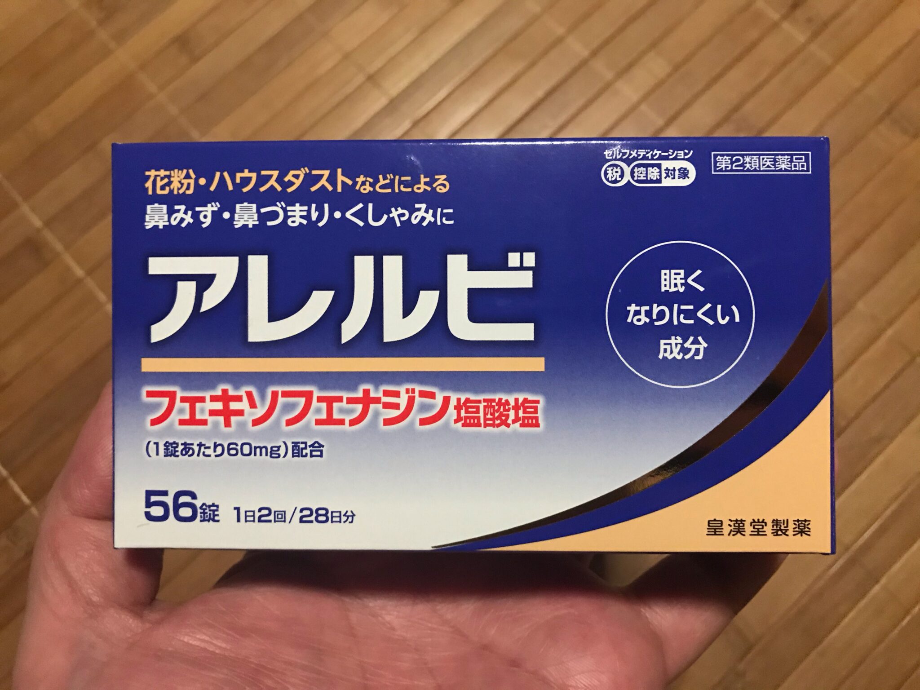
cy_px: 345
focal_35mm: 28
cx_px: 460
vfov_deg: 49.7
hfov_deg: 63.4
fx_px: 744
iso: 100
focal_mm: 3.99
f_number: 1.8
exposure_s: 1/6
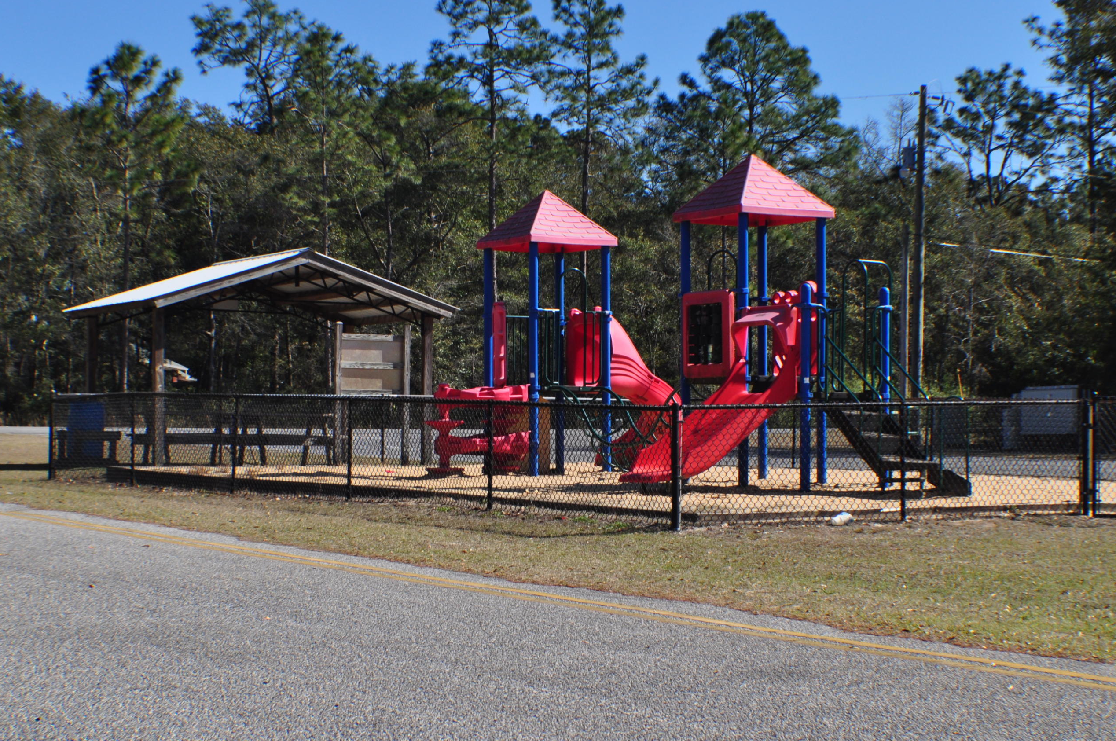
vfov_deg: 14.0
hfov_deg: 20.9
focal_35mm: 98
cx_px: 557
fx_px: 3021
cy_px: 356
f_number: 11
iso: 320
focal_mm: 55
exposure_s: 1/500
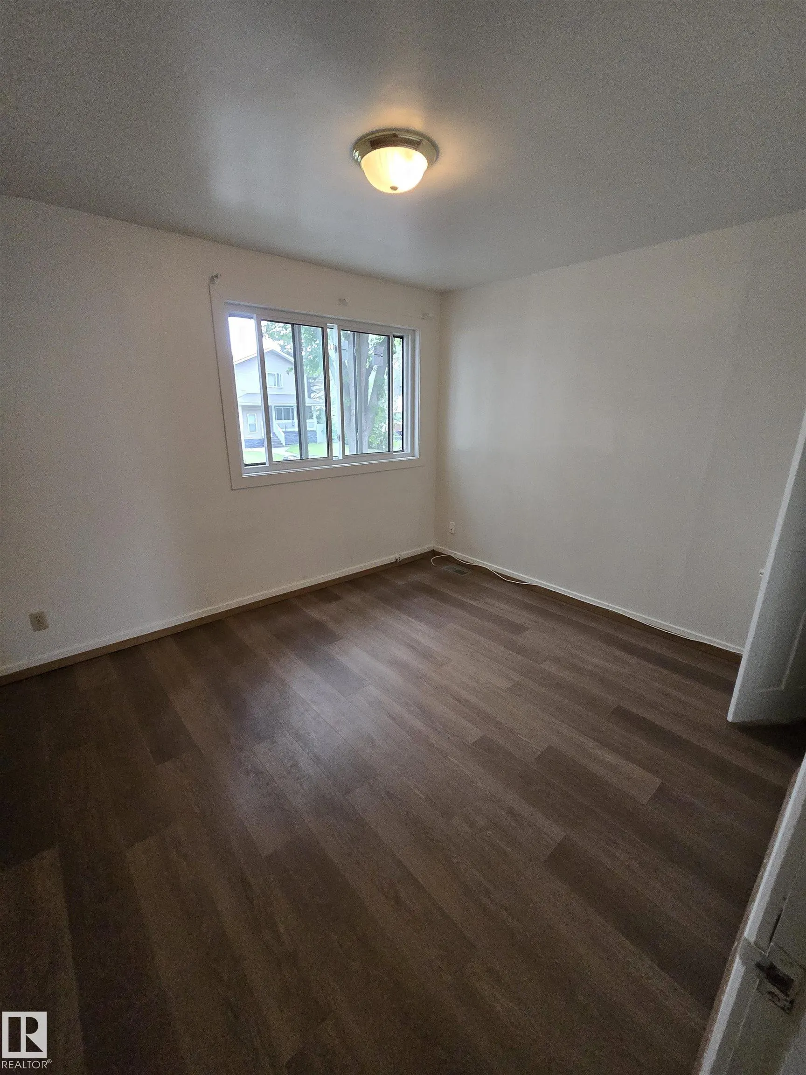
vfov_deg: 106.2
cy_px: 538
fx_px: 404
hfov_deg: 89.9
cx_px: 403
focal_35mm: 13
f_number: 2.2
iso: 640
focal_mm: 2.2
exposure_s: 1/60
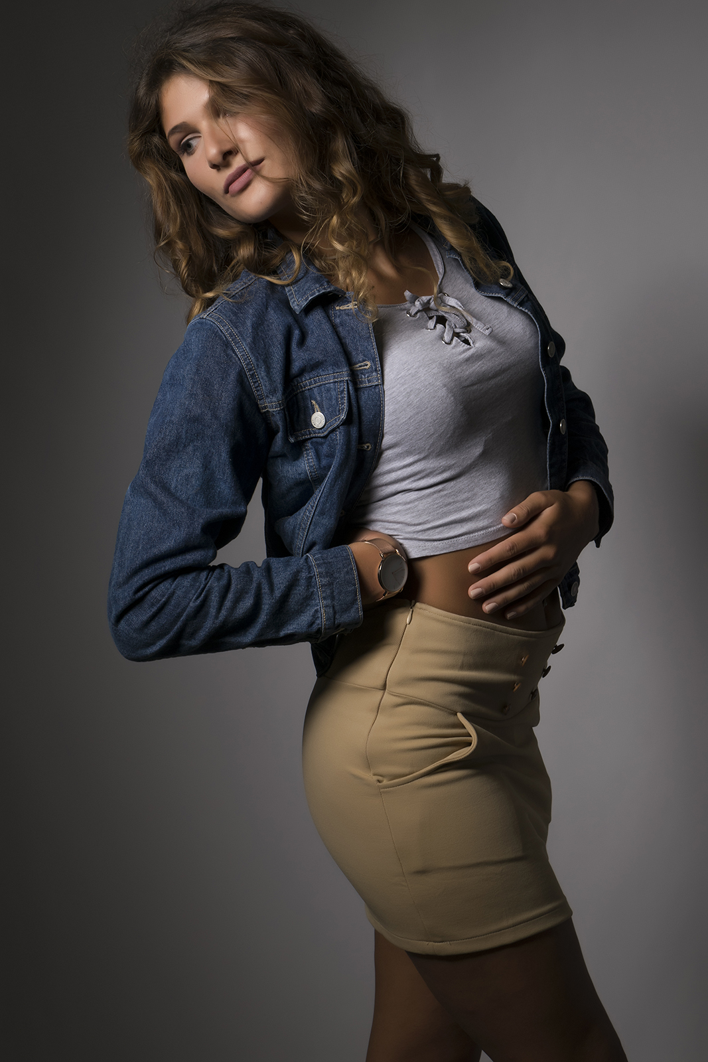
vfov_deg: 28.1
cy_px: 531
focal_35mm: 72
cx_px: 354
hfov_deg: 18.9
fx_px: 2123
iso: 100
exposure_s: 1/100
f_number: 14
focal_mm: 48
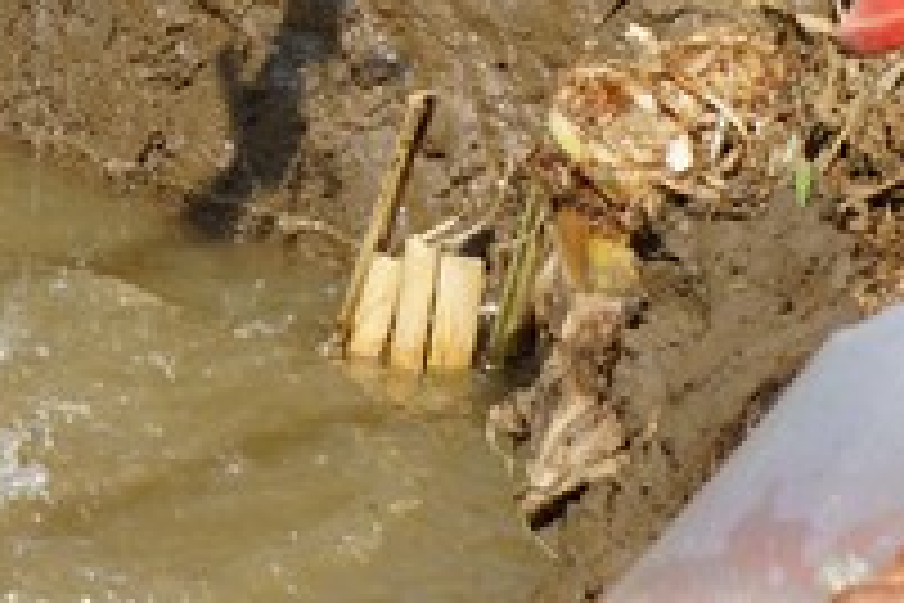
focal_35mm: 402
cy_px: -970
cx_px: -148
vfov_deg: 3.4
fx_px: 10094
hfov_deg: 5.1
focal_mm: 63
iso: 100
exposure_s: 1/125
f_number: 10
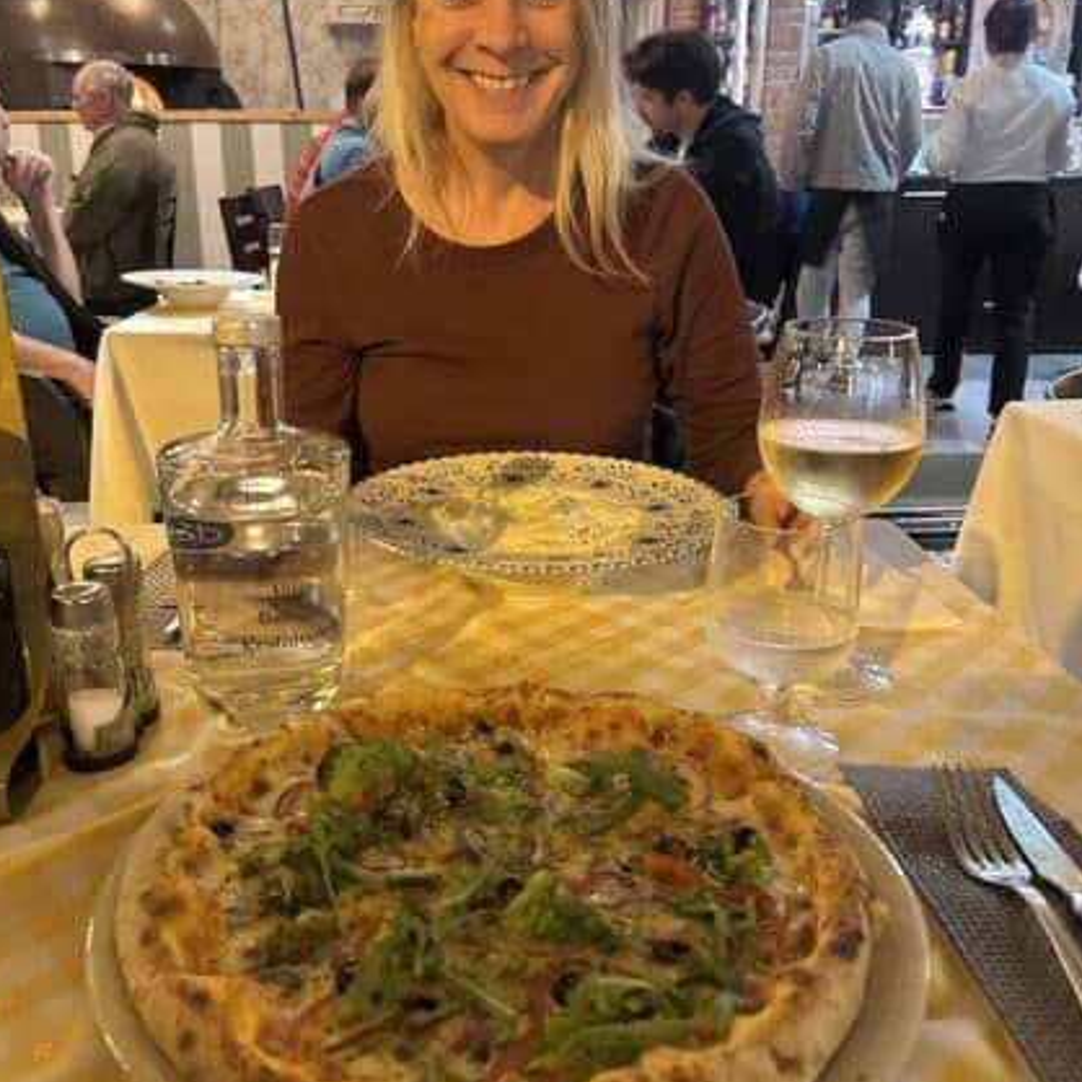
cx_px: 498
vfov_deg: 51.0
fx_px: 1132
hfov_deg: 51.1
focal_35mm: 32
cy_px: 489
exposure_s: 1/50
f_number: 1.78
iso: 640
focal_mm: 6.86
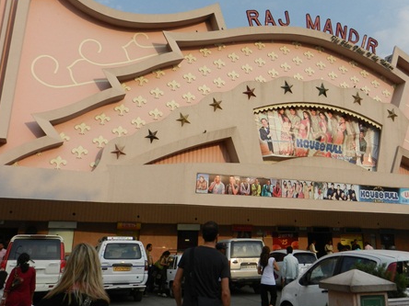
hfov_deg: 51.1
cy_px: 109
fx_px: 425
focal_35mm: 36
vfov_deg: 39.3
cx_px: 243
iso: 160
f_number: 3.5
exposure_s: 1/1250
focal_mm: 4.5
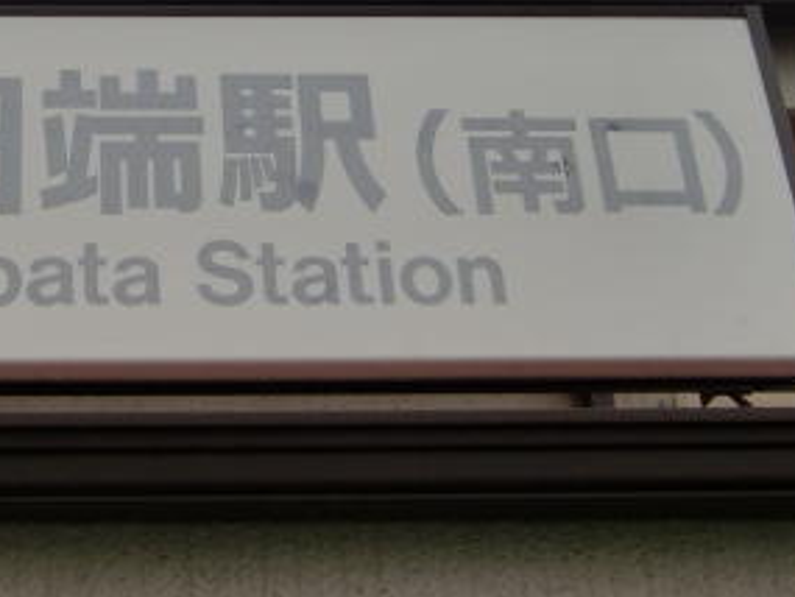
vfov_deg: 19.7
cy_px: 131
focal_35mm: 74
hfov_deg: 25.5
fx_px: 1700
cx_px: 78
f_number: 2.7
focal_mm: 5.8
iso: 64
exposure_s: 1/800
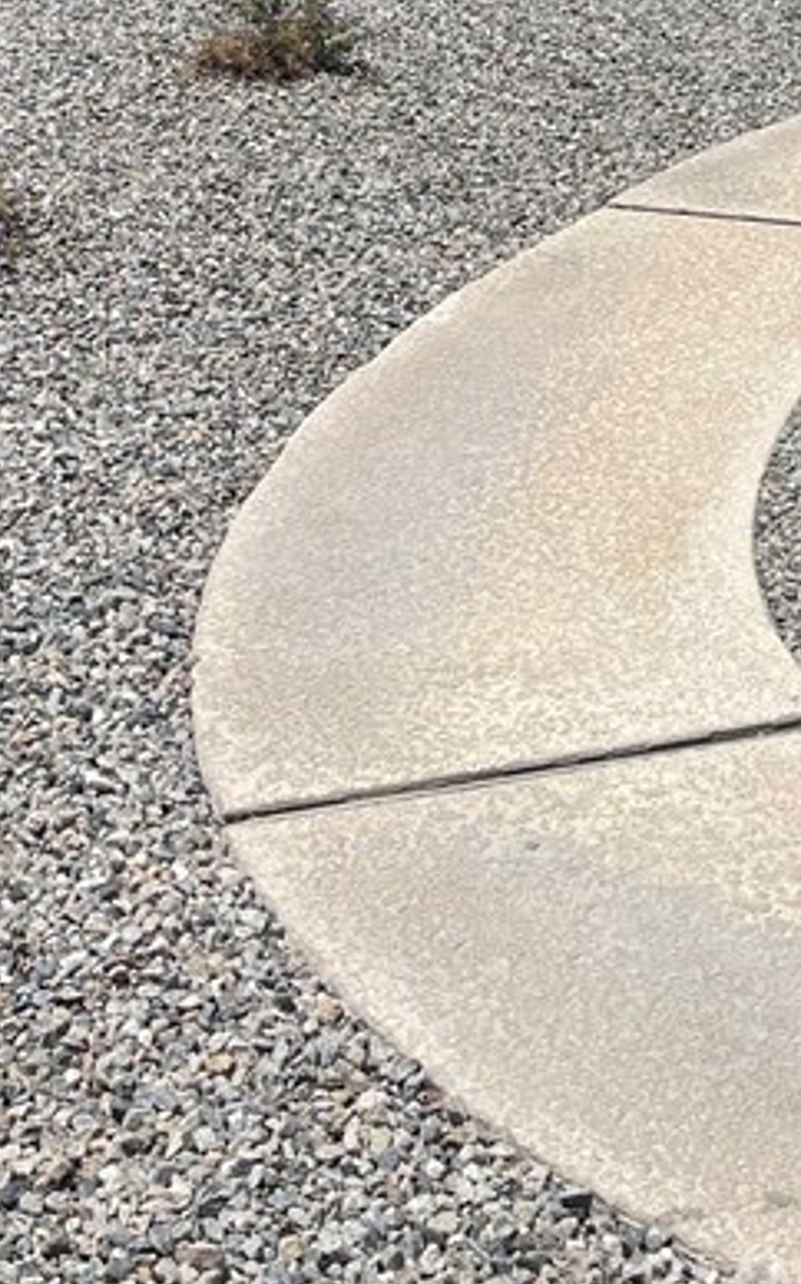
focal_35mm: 70
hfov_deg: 18.5
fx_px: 2449
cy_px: -364
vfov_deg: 25.5
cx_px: 516
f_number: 1.6
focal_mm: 5.1
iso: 32
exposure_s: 1/6250
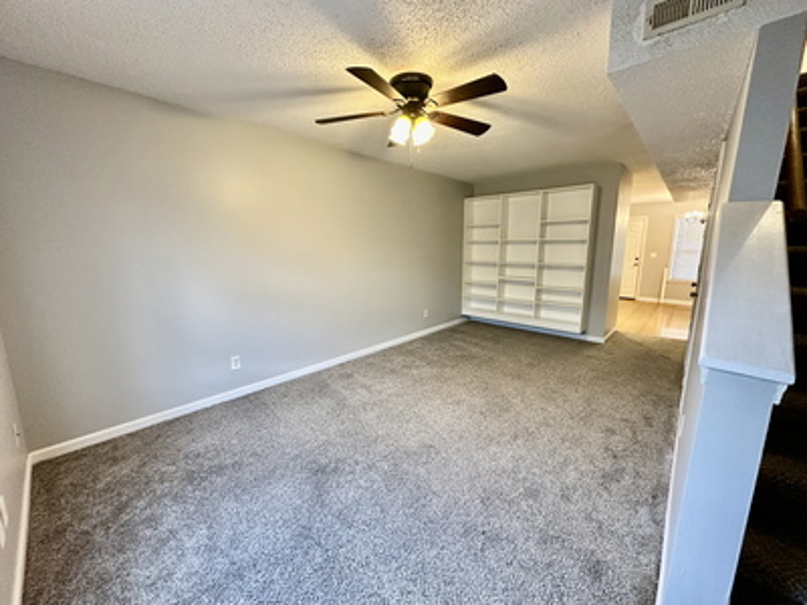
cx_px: 404
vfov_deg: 85.7
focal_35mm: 14
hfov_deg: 102.1
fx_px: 326
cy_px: 302
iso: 500
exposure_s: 1/60
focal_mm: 2.22
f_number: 2.2
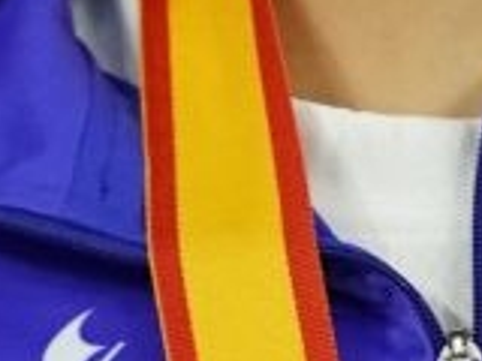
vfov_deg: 0.3
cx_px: 458
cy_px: 132
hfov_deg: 0.5
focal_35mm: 4340
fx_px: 60431
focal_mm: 400
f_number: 2.8
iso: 4000
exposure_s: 1/500
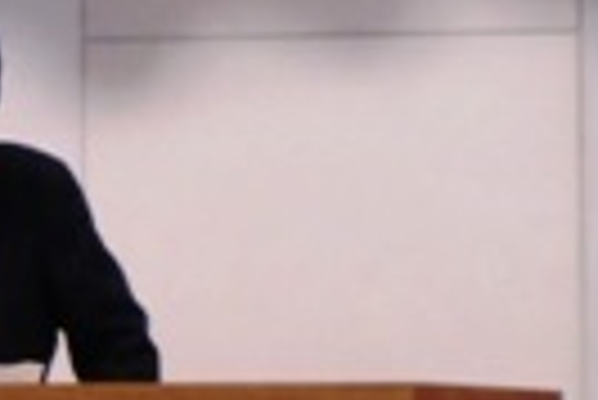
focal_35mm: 587
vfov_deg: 2.3
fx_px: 9761
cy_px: 422
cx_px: -112
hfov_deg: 3.5
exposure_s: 1/13
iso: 400
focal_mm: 30.1
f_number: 4.8
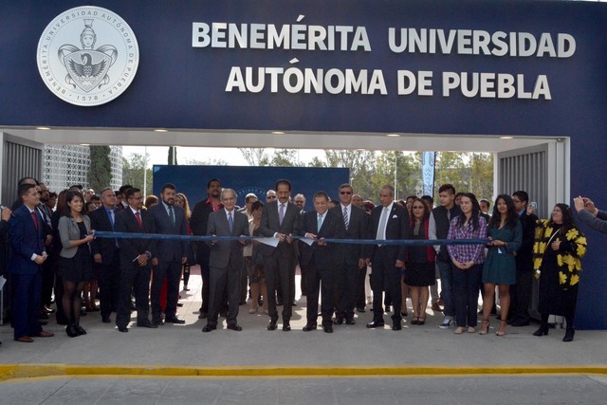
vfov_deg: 36.9
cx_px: 304
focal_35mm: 36
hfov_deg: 53.1
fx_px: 607
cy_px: 202
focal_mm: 24
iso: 640
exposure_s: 1/800
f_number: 11
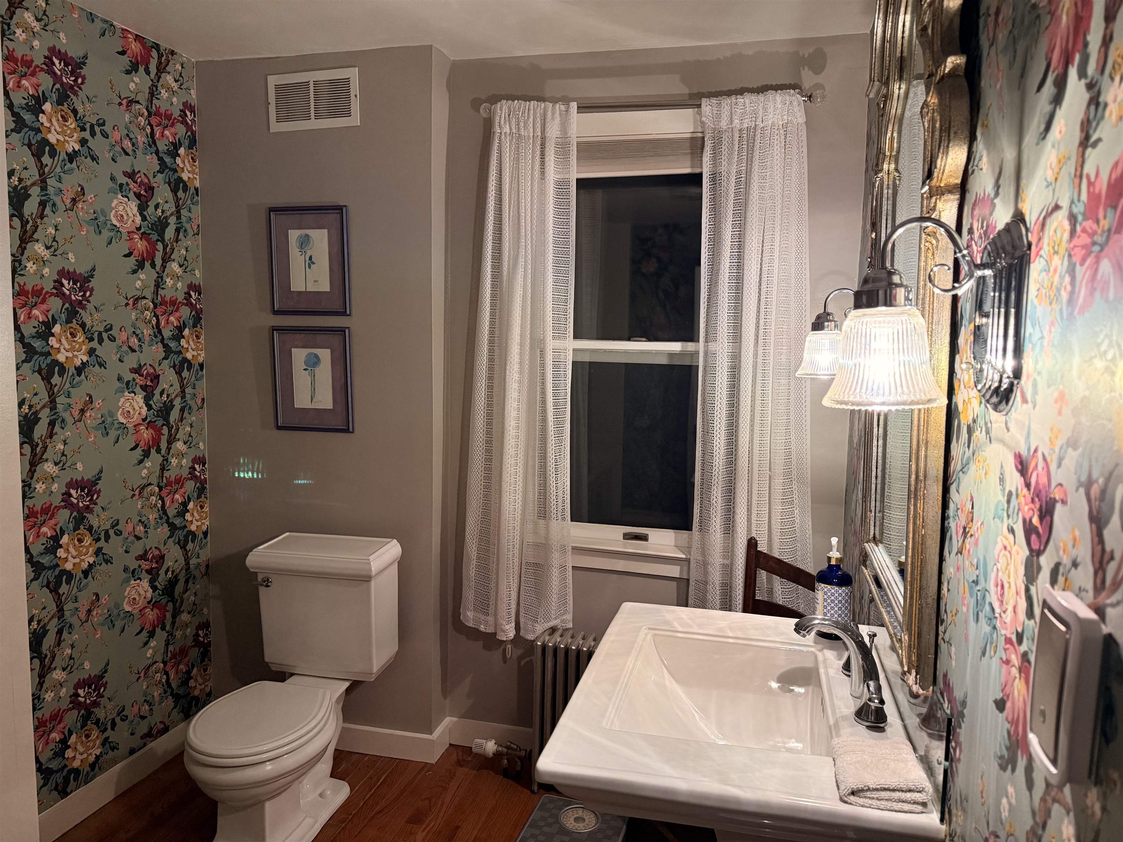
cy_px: 421
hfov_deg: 71.6
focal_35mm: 24
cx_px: 562
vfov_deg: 56.8
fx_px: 779
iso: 400
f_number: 1.78
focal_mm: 6.76
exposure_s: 1/60
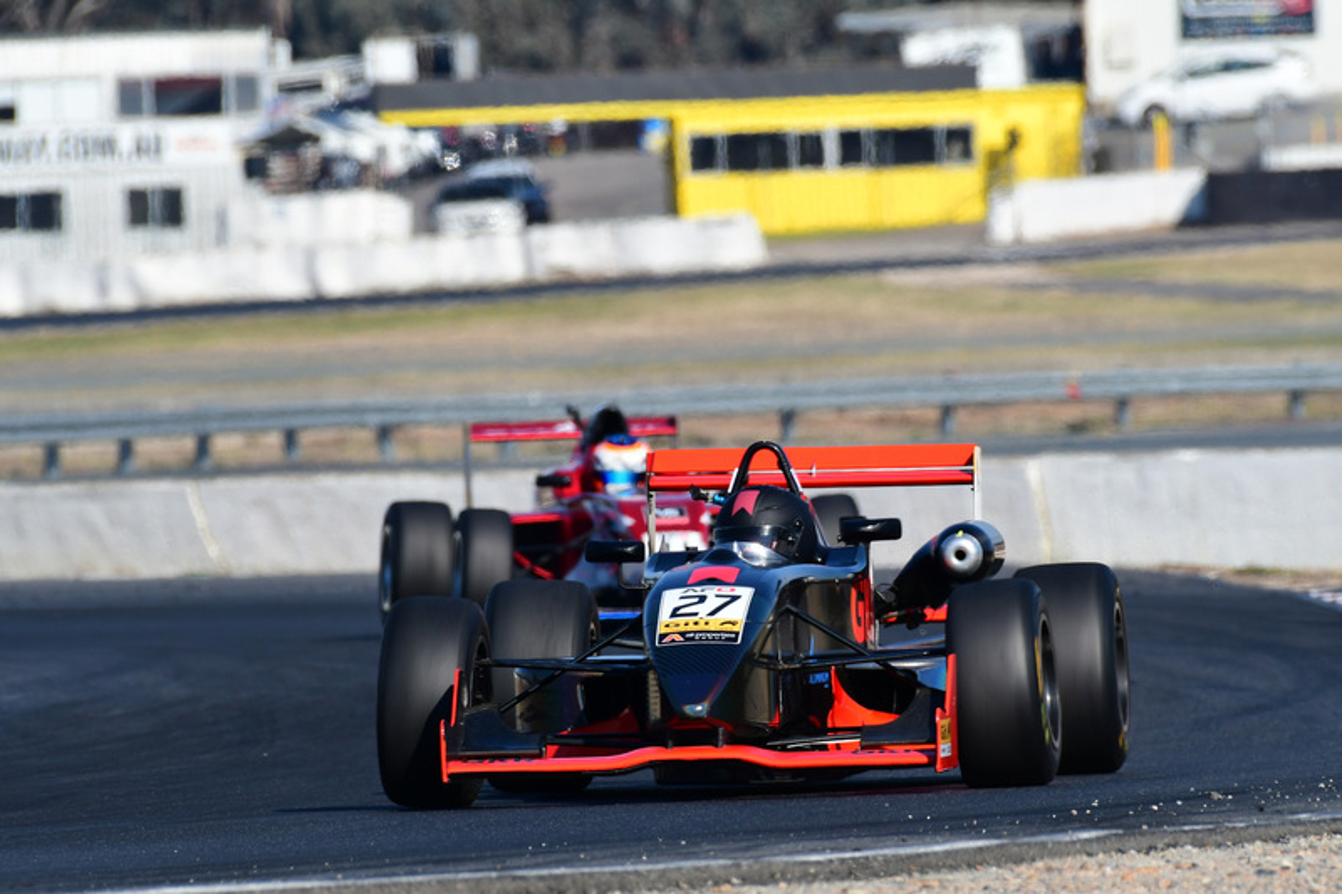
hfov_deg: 2.9
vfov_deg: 1.9
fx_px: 26833
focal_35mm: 720
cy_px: 447
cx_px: 671
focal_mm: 480
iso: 320
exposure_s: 1/640
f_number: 10
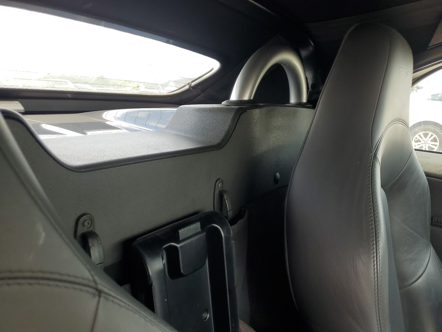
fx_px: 332
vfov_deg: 53.1
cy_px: 166
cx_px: 221
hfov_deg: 67.3
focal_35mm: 26
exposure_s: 1/333
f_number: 1.5
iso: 50
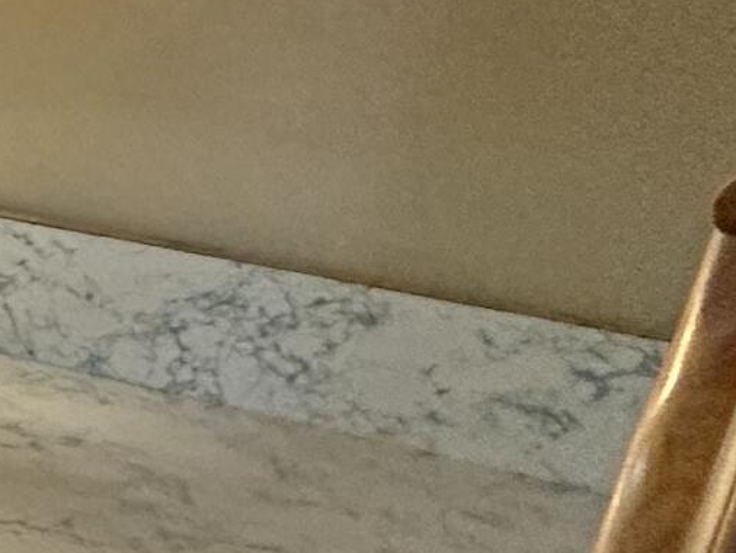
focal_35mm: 83
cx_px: -1270
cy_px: 271
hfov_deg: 12.9
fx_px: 1766
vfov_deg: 17.8
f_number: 2.2
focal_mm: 2.22
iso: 400
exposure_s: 1/60
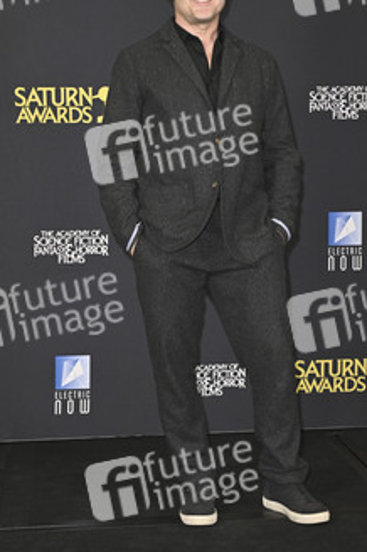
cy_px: 229
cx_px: 221
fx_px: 935
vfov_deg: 32.8
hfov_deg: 22.2
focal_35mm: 61
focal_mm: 50
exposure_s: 1/320
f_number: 5
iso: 2000
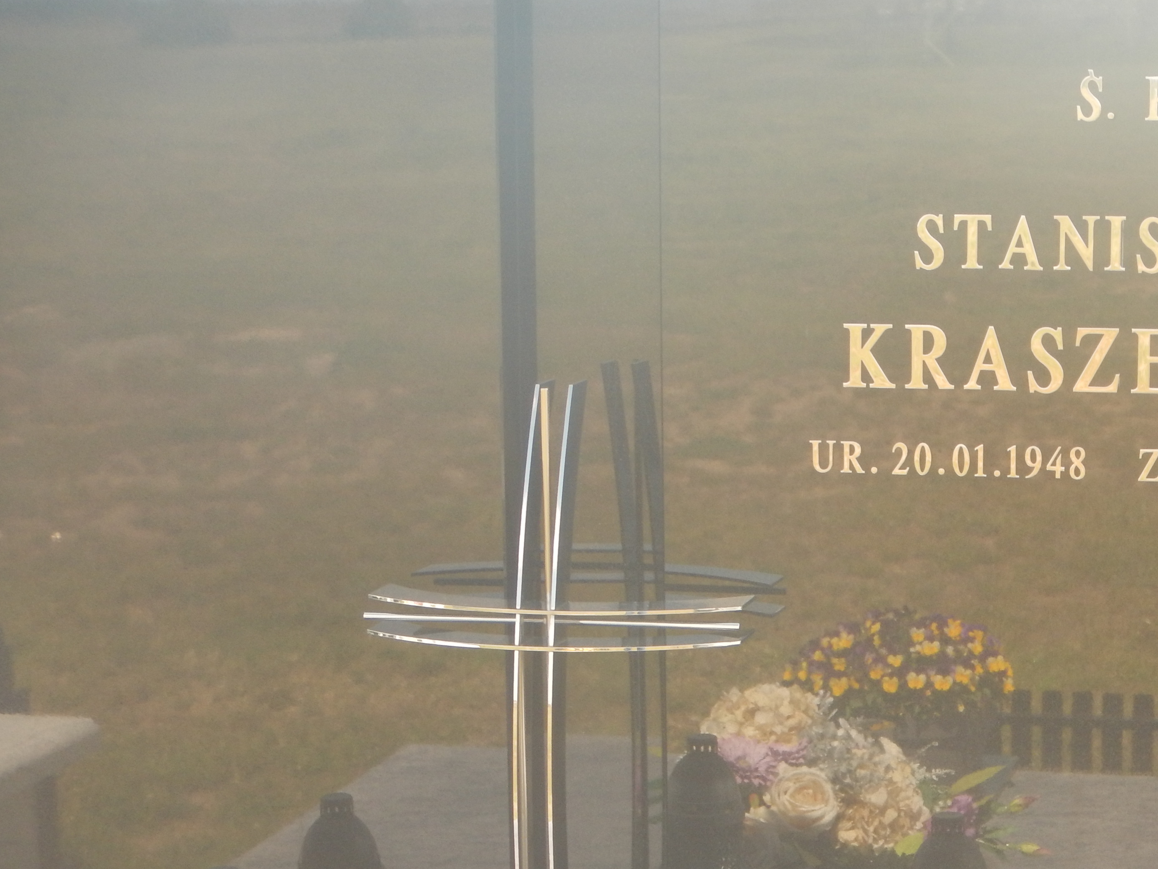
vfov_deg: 17.1
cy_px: 656
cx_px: 933
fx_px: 2877
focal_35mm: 86
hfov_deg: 22.4
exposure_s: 1/160
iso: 125
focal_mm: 9.2
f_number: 4.3
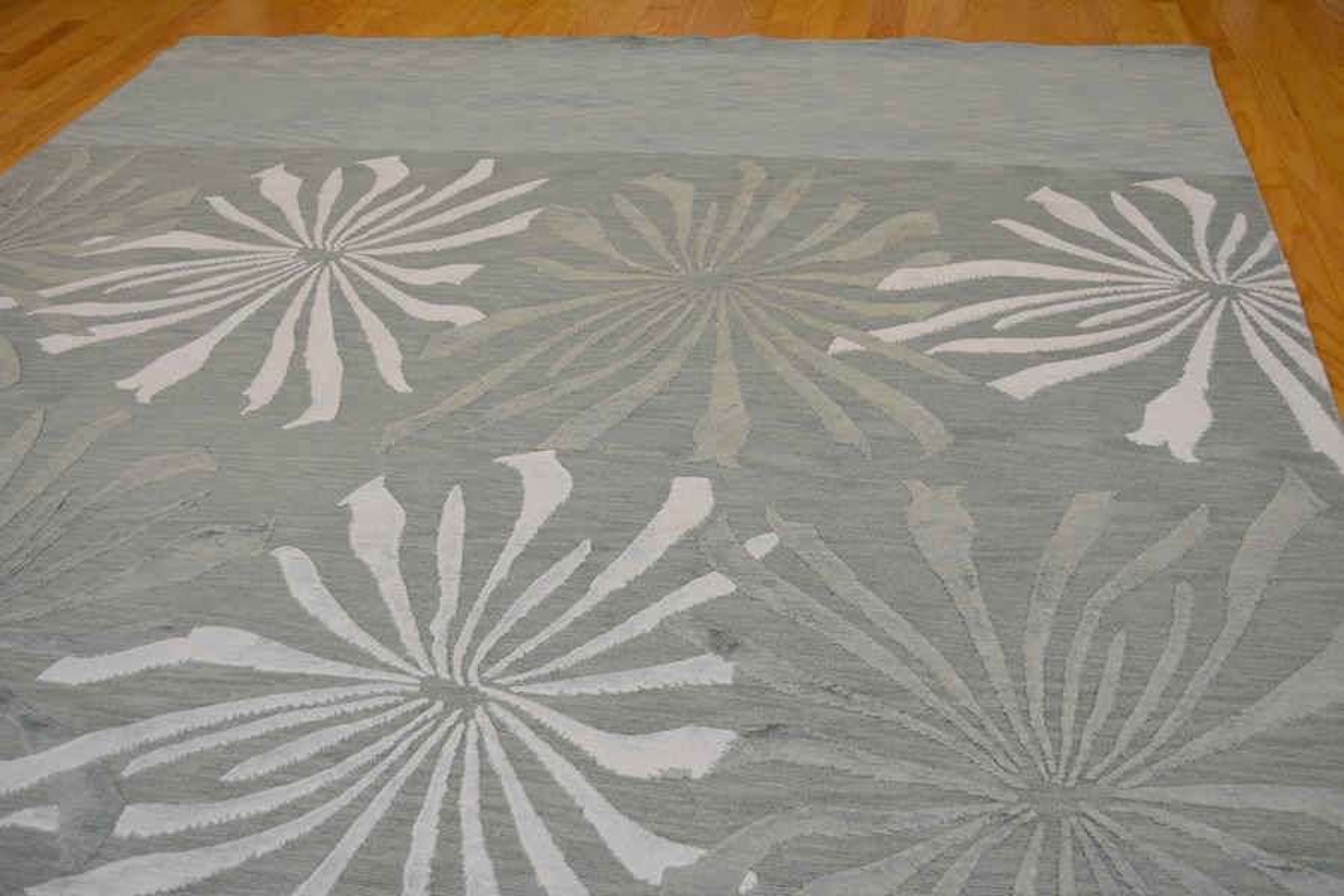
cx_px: 672
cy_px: 448
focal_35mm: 36
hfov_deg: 53.1
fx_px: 1344
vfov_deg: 36.9
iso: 400
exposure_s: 1/80
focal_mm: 24
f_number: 4.5
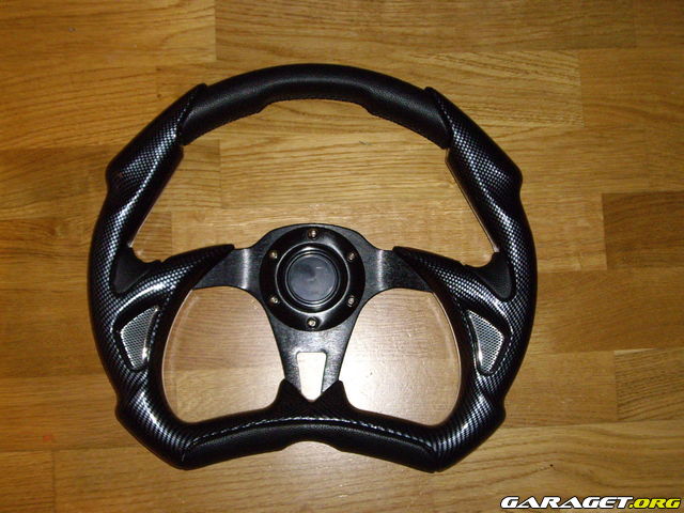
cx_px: 342
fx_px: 1087
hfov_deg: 34.9
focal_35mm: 55
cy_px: 256
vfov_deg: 26.6
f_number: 3.3
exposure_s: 1/60
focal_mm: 9
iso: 400
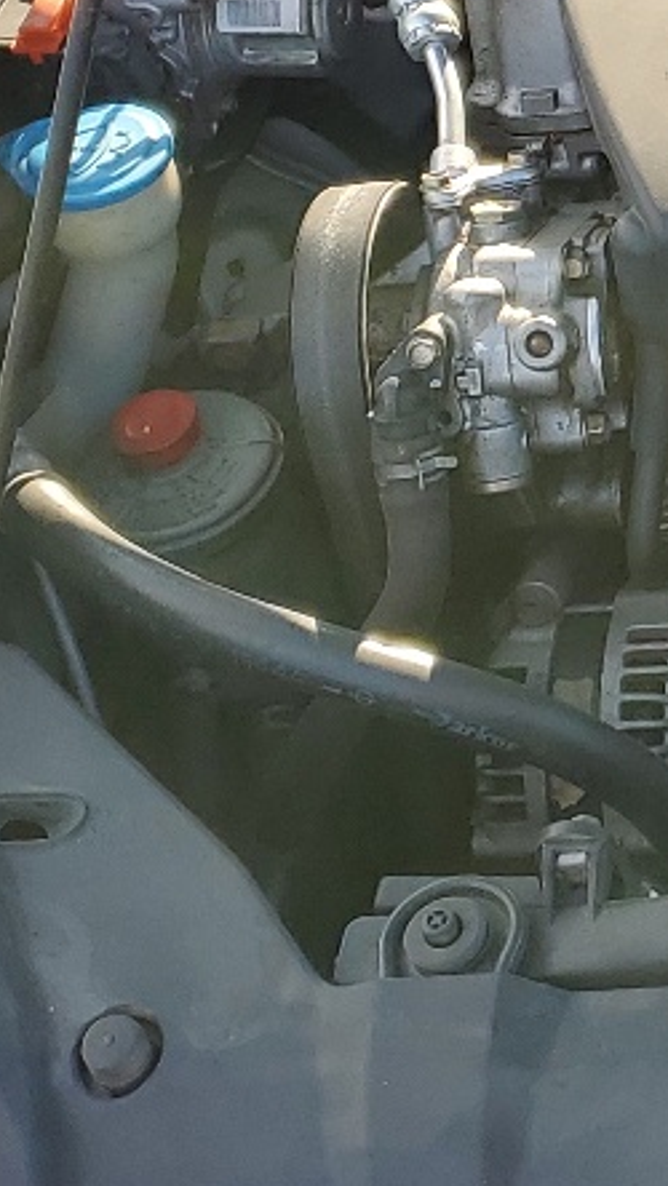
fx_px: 3209
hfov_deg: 11.1
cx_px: 1178
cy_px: 278
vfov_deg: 20.8
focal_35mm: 102
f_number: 1.5
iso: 50
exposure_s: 1/625
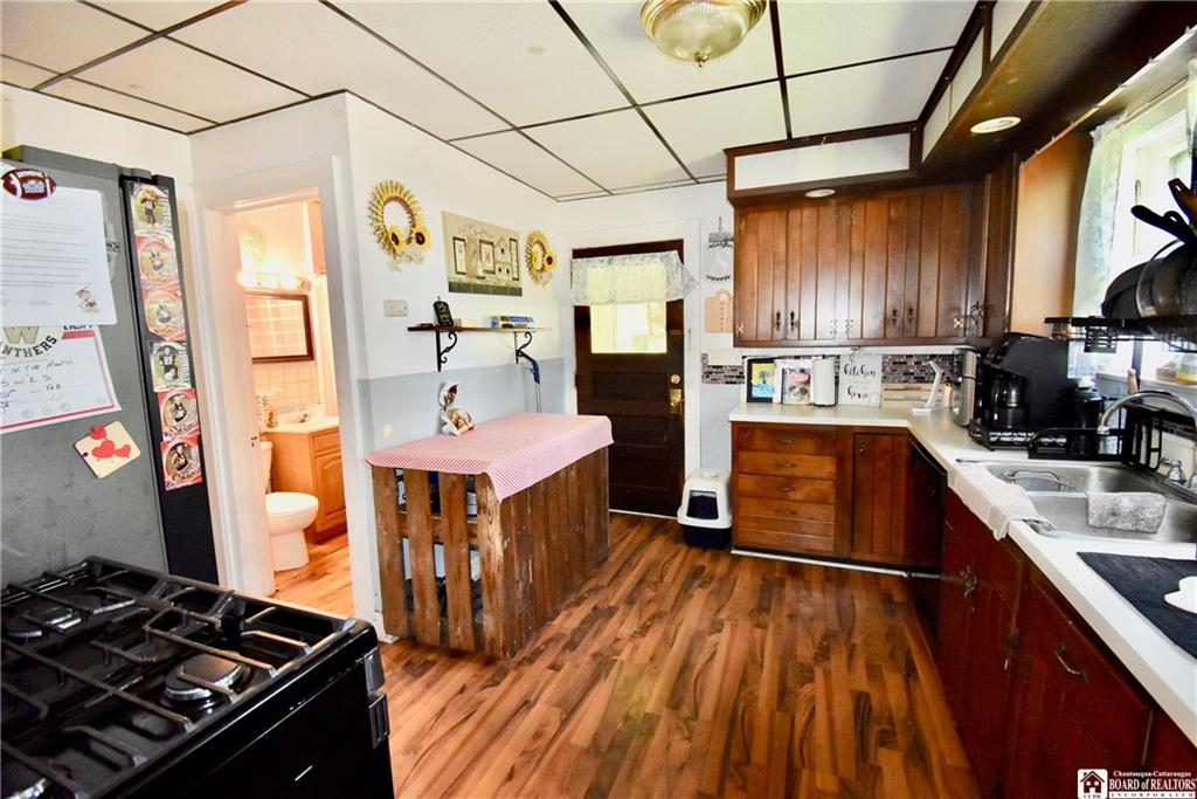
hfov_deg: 100.4
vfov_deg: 77.3
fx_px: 499
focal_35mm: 15
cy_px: 400
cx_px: 598
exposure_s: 1/60
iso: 1600
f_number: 4.5
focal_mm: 10
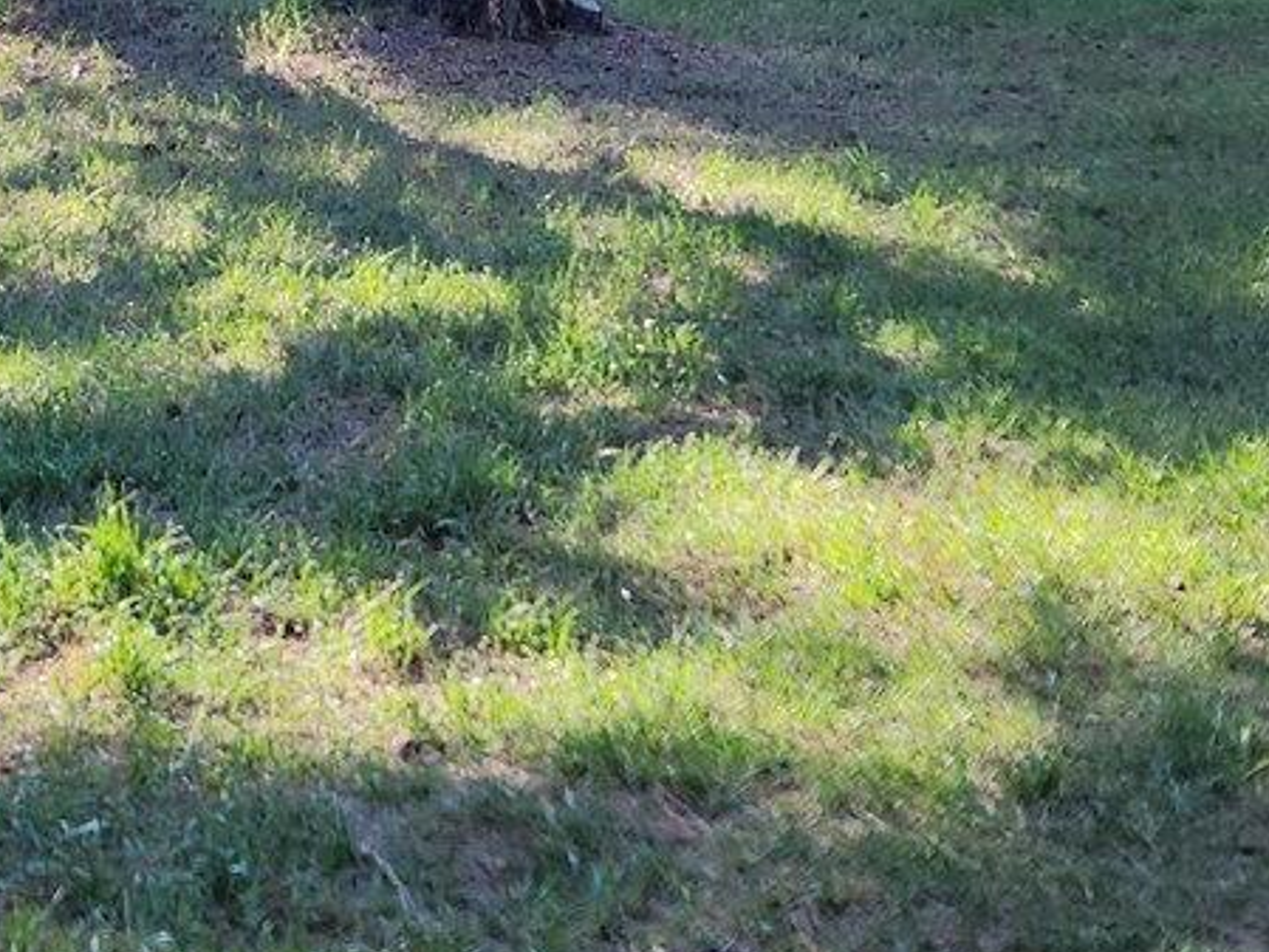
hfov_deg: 22.5
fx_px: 3007
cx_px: -130
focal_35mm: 82
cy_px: -206
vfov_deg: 17.2
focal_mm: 5.4
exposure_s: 1/417
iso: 20
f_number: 1.8
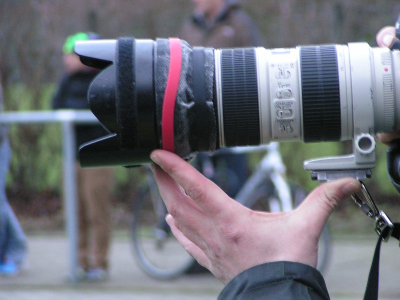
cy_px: 150
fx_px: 2612
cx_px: 200
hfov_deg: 8.8
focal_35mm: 226
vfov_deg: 6.6
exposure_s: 1/40
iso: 200
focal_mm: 34.5
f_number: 3.5
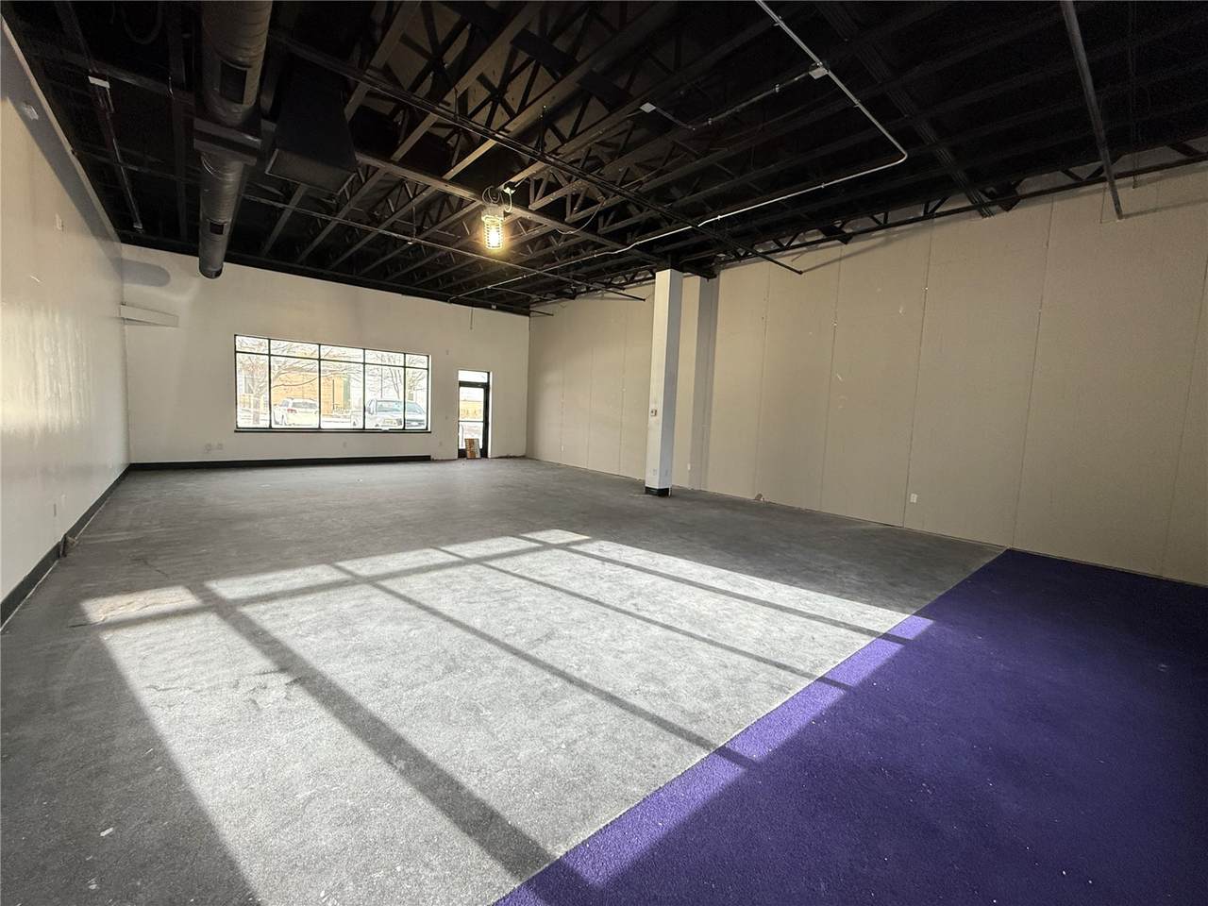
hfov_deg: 102.1
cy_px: 453
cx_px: 604
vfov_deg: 85.7
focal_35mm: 14
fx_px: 489
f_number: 2.2
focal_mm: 2.22
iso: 200
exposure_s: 1/120
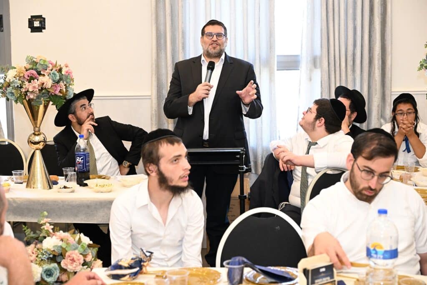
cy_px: 142
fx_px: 664
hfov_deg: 35.6
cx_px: 214
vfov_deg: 24.2
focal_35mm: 56
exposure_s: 1/200
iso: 2500
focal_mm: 56
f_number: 4.5
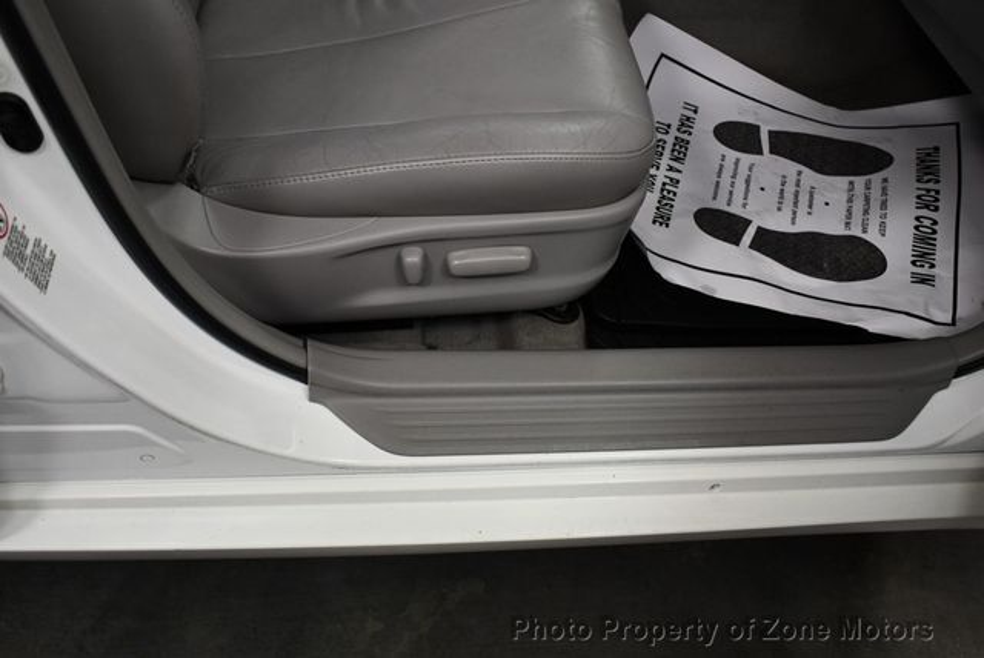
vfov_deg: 36.9
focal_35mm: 36
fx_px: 985
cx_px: 492
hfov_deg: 53.1
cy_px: 329
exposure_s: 1/160
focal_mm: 18
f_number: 3.5
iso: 800
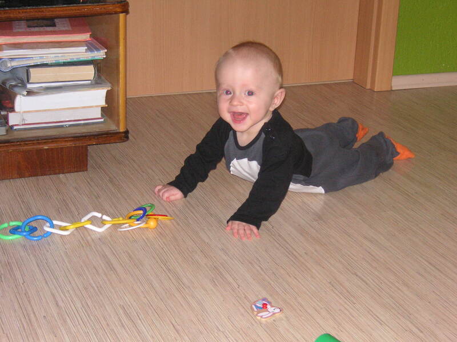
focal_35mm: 70
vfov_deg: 21.0
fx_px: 924
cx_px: 228
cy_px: 171
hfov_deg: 27.8
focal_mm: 11.7
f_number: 4.2
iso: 160
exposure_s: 1/90
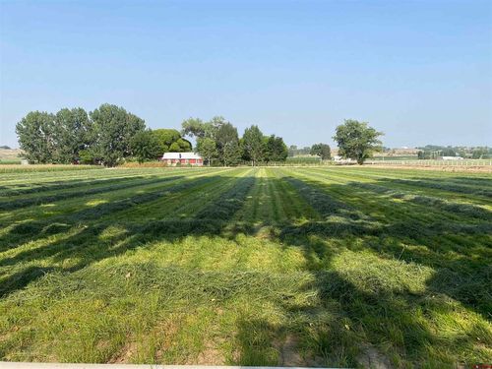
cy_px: 184
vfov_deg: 53.1
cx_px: 246
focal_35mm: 26
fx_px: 370
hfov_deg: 67.3
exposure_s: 1/1961
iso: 32
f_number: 1.8
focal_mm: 4.25
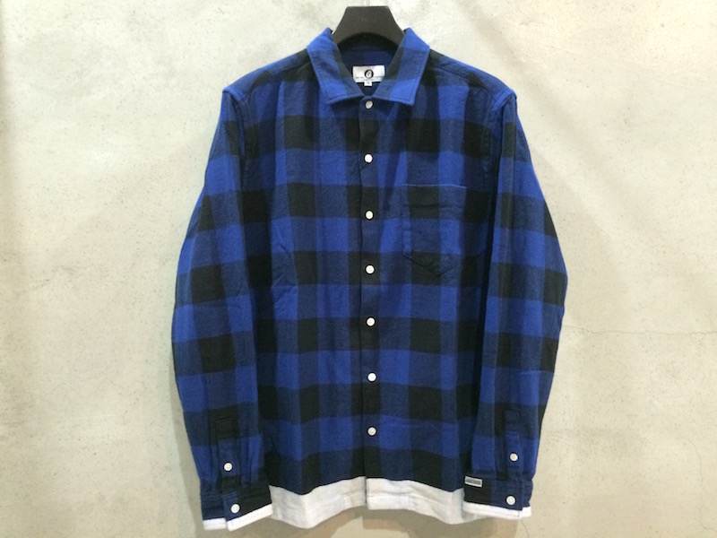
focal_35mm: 29
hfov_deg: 61.7
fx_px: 601
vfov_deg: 48.2
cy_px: 269
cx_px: 358
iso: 320
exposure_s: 1/15
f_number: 2.2
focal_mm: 4.15
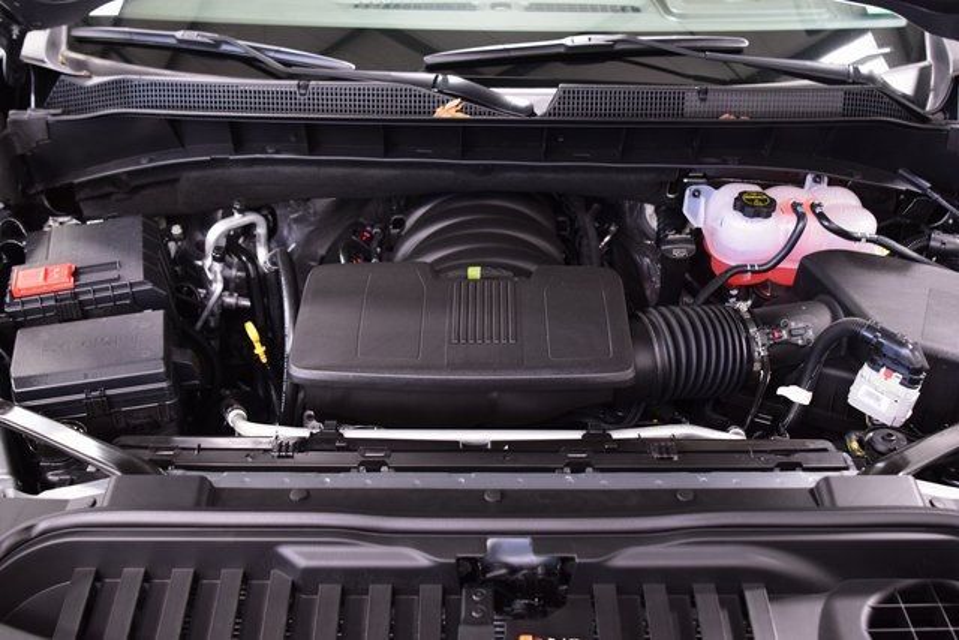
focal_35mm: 36
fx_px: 959
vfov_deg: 36.9
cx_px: 480
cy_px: 320
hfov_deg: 53.1
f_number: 2.8
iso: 1600
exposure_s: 1/50
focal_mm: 24
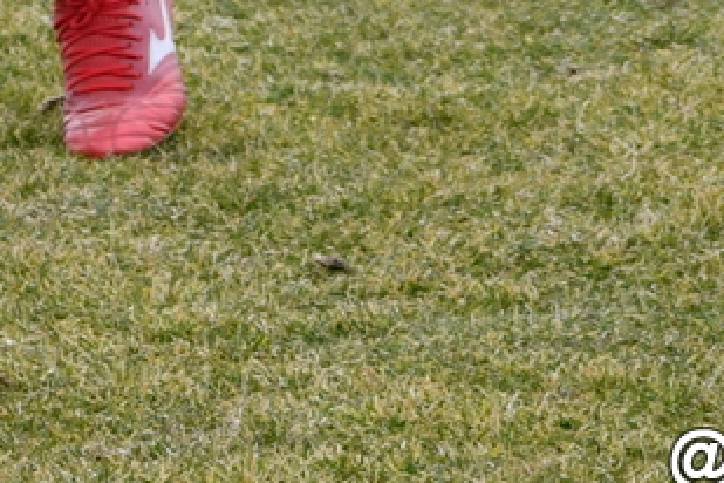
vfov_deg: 2.5
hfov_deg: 3.7
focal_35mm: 544
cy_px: -679
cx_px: -841
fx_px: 10940
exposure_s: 1/1250
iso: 400
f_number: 5
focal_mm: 70
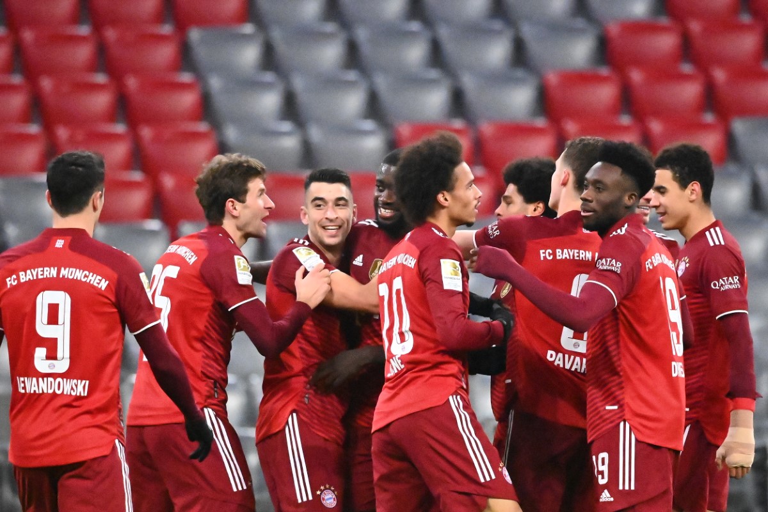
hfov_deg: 4.1
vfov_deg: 2.7
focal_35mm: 500
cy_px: 256
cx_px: 384
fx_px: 10666
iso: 51200
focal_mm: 500
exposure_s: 1/8000
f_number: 5.6
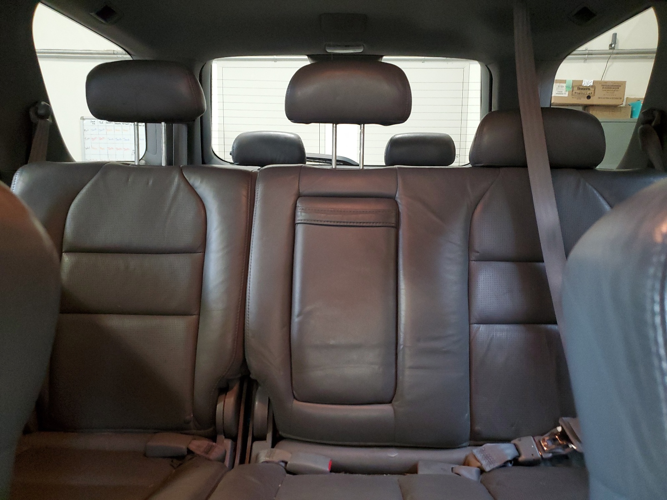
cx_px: 334
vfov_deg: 53.1
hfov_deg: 67.3
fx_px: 501
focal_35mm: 26
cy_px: 250
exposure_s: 1/20
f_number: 1.5
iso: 296
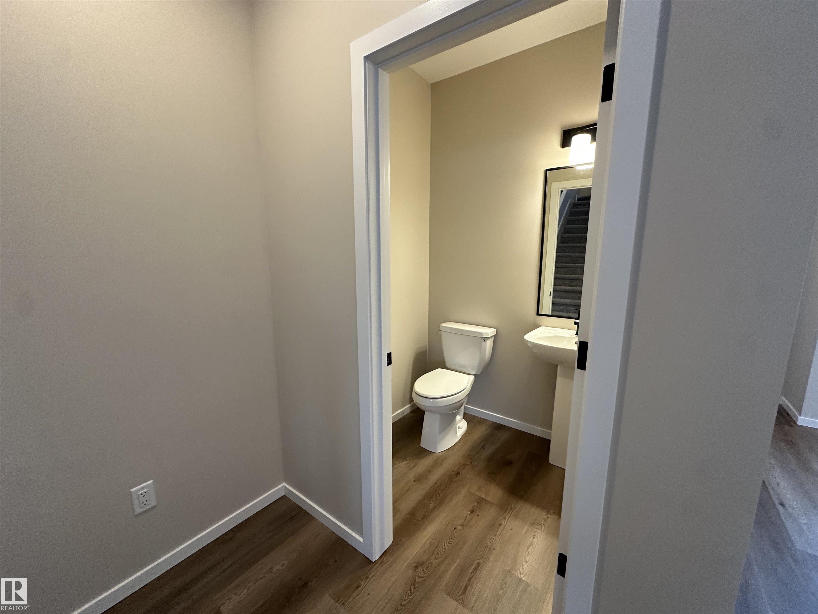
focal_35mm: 14
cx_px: 409
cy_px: 307
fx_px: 331
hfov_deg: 102.1
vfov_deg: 85.7
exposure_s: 1/120
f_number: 2.2
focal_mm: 2.22
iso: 320
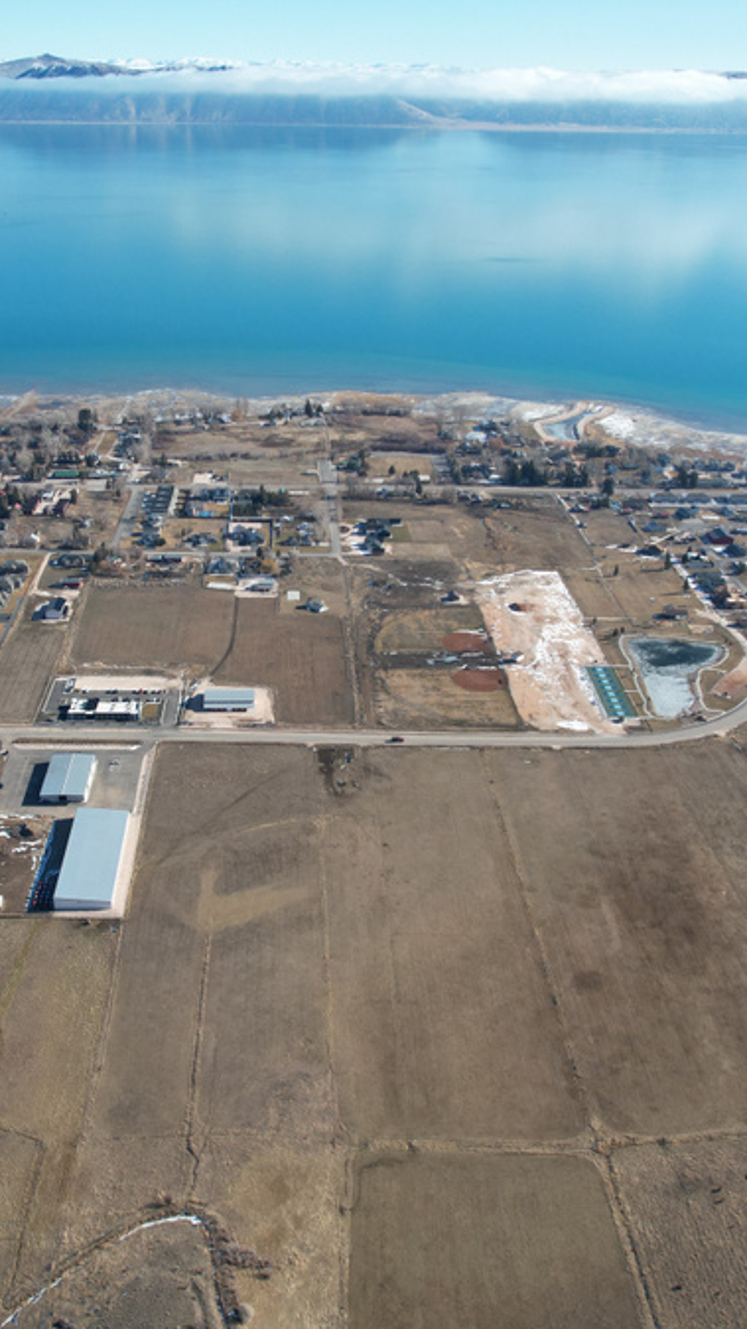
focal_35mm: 35
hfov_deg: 33.6
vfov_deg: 56.6
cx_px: 288
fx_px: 1233
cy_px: 660
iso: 100
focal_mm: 8.38
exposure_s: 1/1500
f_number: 2.8
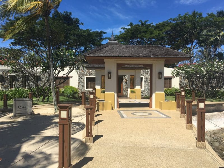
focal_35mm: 29
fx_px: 188
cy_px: 84
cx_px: 112
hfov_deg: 61.7
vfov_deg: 48.2
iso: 25
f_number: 2.2
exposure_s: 1/2024
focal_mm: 4.15
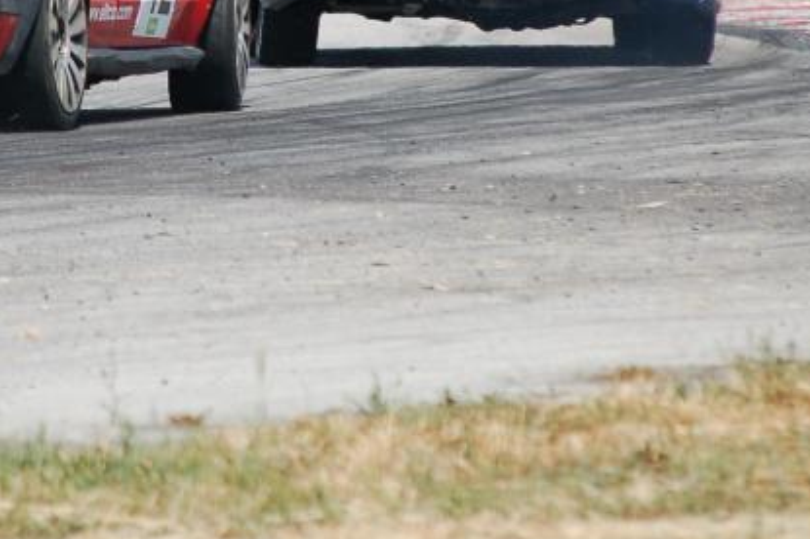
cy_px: -118
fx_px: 16636
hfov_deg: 2.8
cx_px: 246
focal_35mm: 740
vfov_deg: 1.9
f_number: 5.6
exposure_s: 1/1000
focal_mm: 200
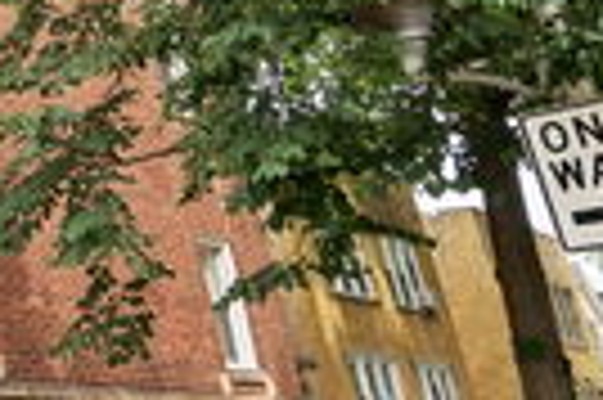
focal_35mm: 68
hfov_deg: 21.4
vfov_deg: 19.2
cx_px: -439
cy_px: -31
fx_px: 1138
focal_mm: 19
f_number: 8
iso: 200
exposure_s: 1/250
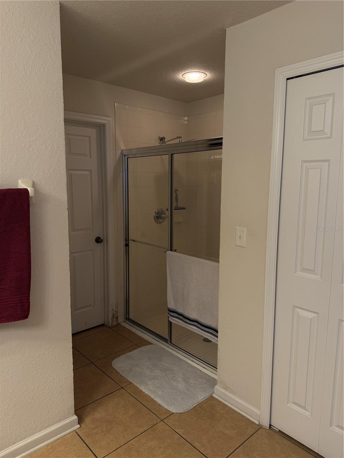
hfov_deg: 56.8
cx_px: 172
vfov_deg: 71.6
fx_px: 318
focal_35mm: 24
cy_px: 229
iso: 100
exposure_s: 1/120
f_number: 1.78
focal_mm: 6.76
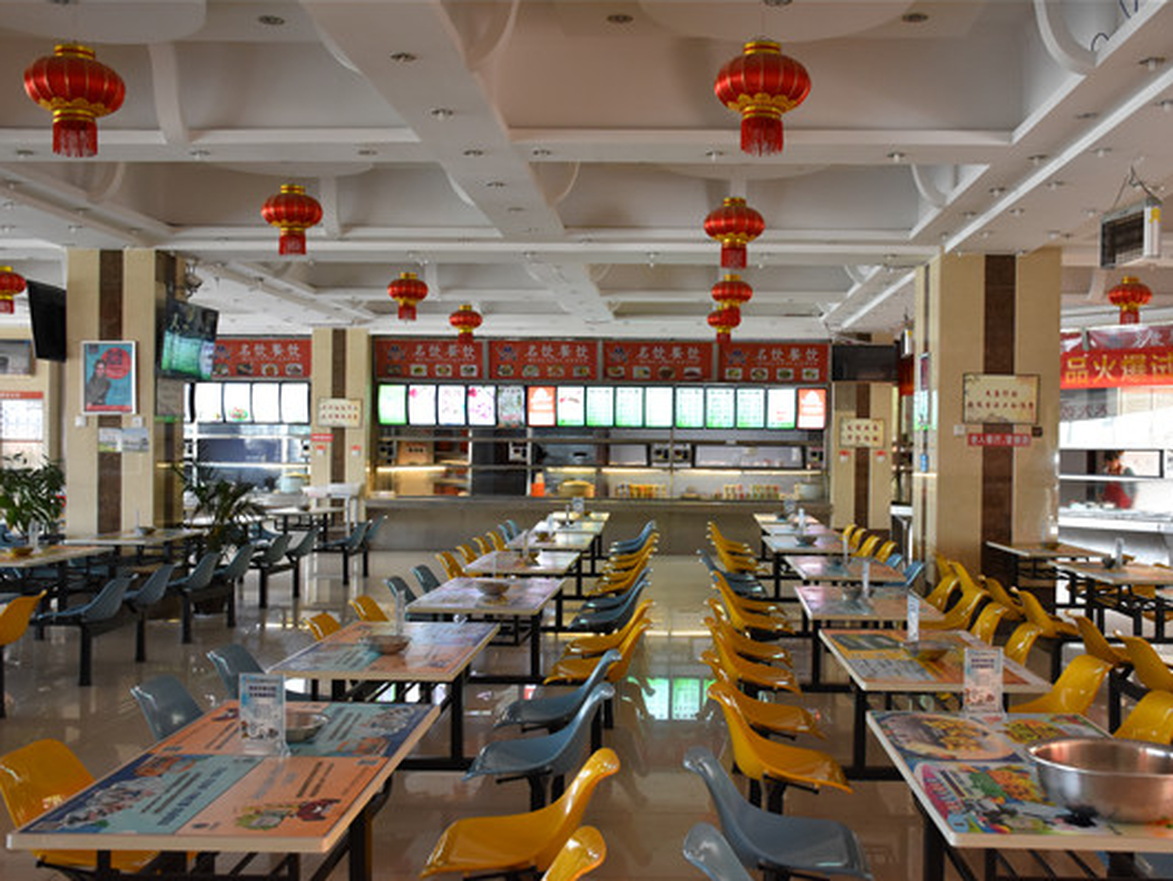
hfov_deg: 49.4
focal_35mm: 38
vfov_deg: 38.2
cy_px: 440
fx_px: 1273
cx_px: 644
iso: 800
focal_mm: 23
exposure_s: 1/60
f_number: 4.5
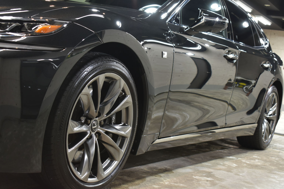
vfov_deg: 23.8
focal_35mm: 57
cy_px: 94
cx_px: 142
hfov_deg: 35.1
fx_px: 450
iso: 720
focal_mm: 38
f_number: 4.8
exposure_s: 1/30
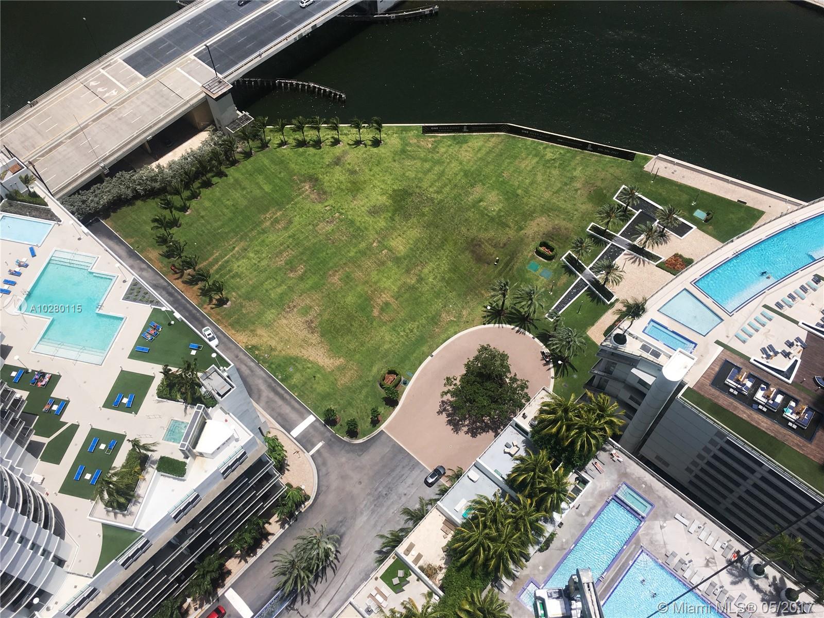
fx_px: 690
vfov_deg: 48.2
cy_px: 309
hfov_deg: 61.7
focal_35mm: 29
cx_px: 412
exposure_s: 1/2747
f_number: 2.2
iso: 25
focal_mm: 4.15
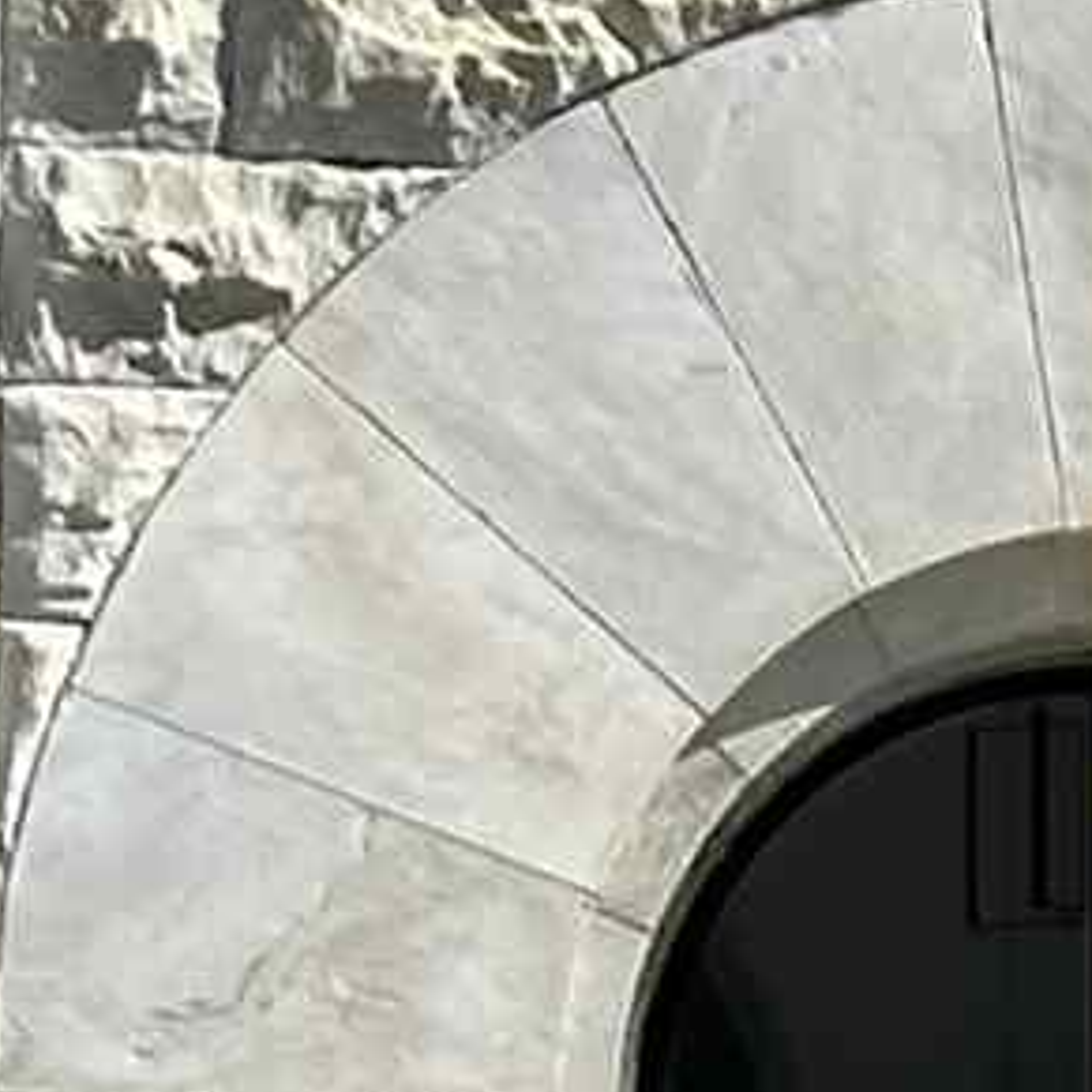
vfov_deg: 3.9
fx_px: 15989
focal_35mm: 448
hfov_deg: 3.9
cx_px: 2525
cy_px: 462
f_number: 1.78
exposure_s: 1/5000
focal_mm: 6.86
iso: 64
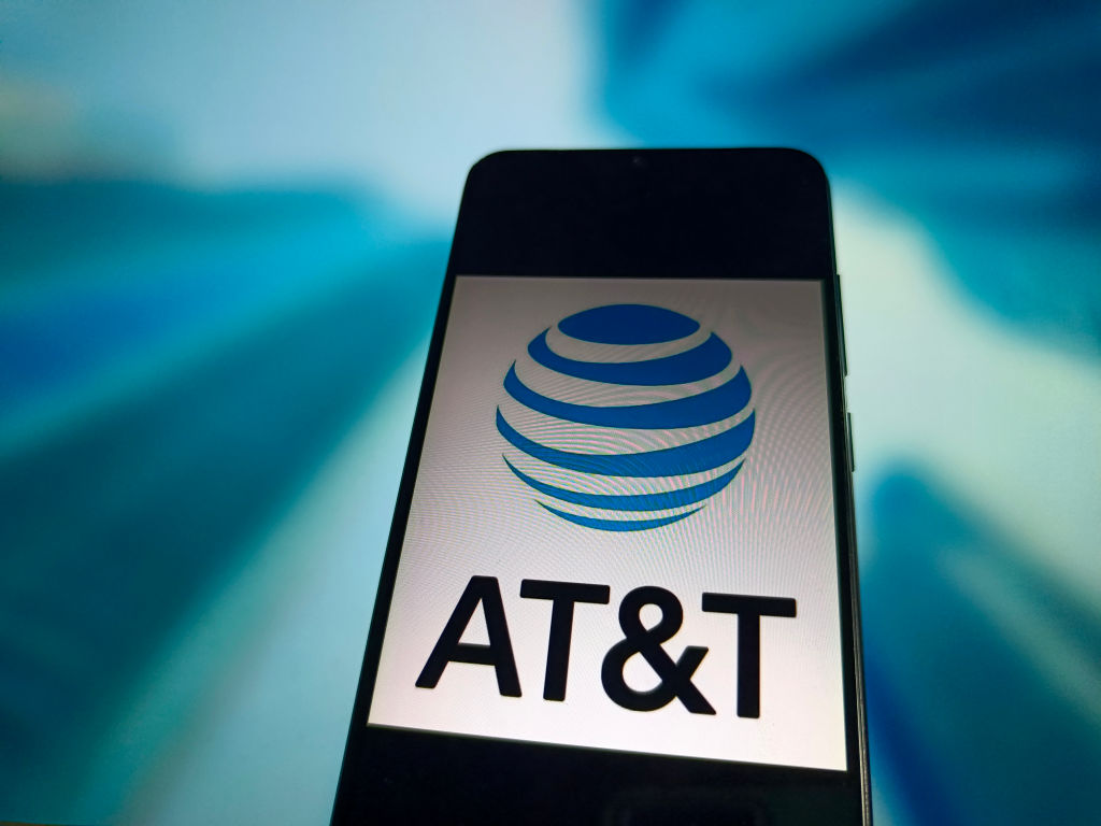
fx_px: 732
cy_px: 413
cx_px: 550
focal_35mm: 23
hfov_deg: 73.9
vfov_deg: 58.9
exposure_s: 1/100
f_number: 1.88
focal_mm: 5.59
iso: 998
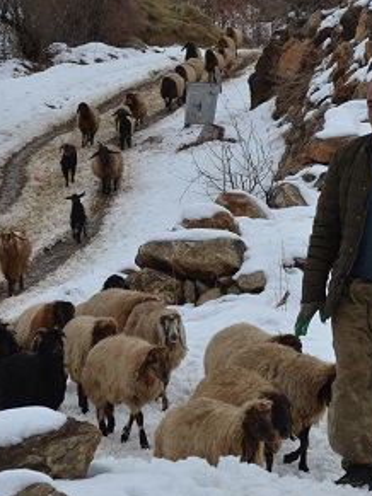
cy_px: 175
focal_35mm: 208
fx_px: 2983
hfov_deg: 7.1
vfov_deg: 9.5
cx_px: 305
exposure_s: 1/250
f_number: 8
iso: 125
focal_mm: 70
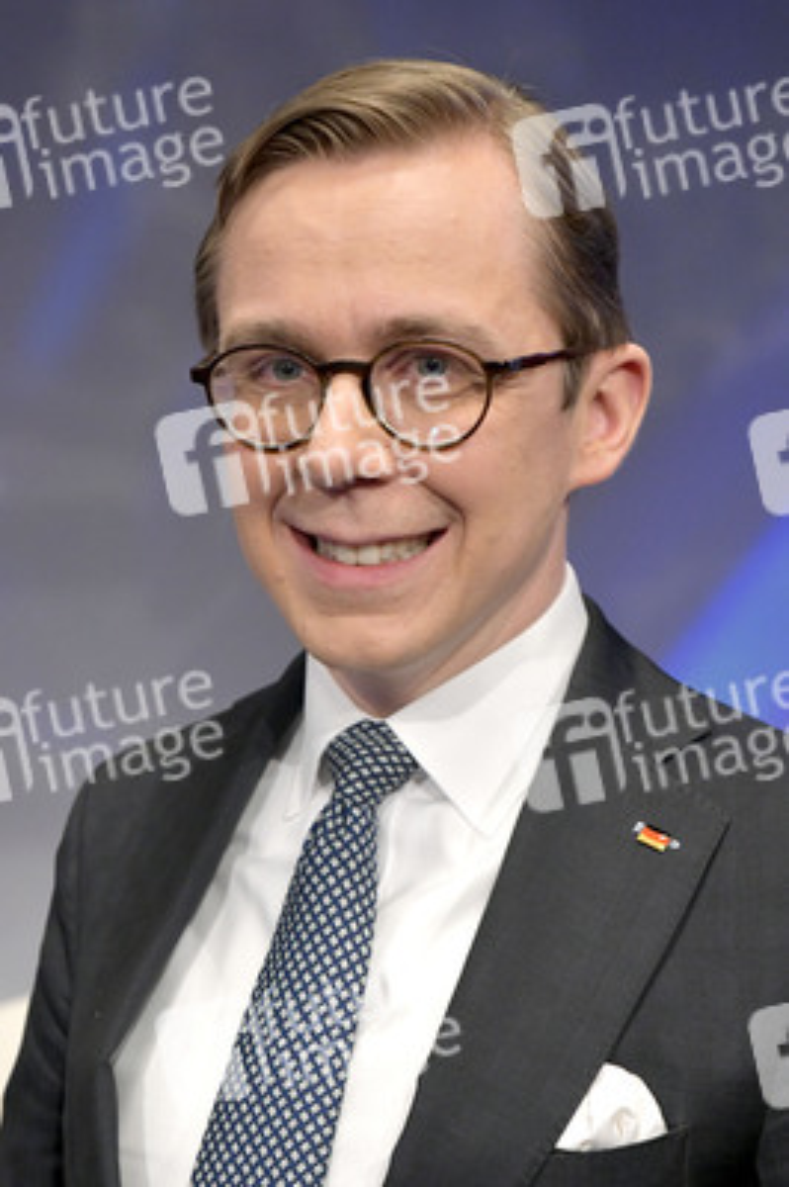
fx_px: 1976
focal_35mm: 60
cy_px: 594
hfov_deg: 22.6
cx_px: 394
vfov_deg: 33.4
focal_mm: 60
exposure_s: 1/200
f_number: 6.3
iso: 2500
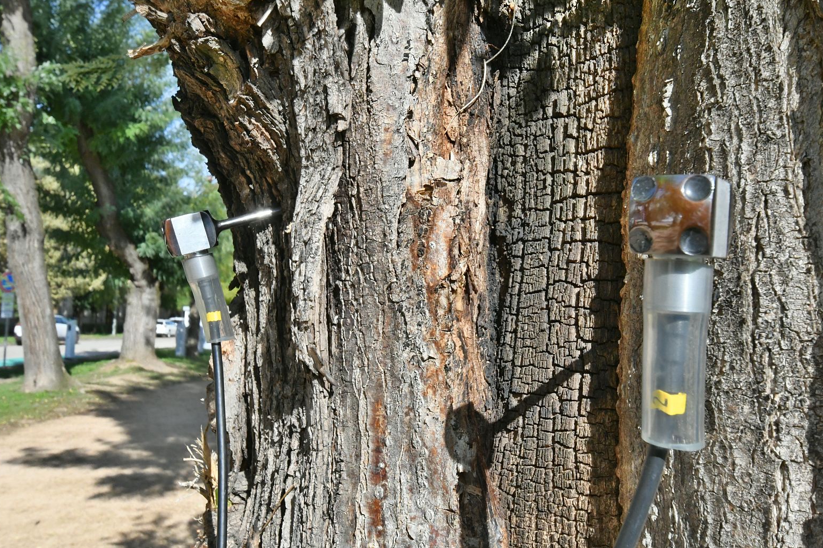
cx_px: 418
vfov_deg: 42.3
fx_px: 708
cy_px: 265
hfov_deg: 60.3
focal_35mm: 31
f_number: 18
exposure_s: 1/1250
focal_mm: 20
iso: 5000
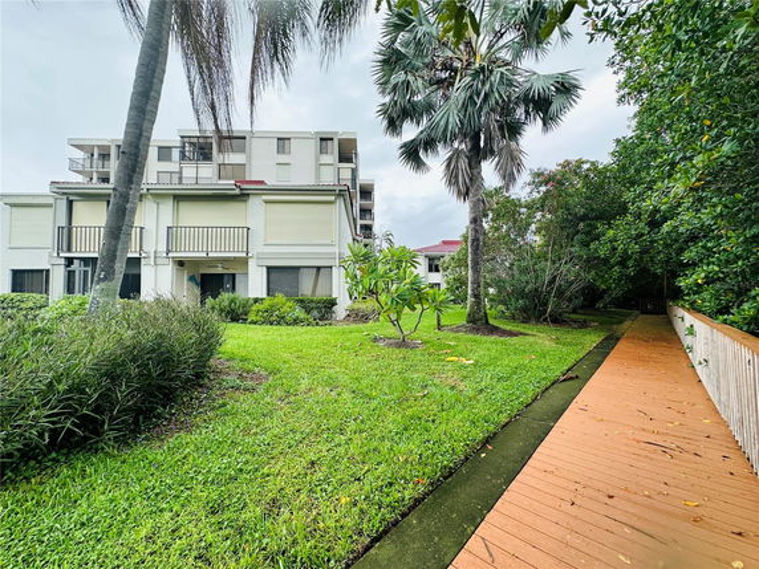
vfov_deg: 85.7
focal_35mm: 14
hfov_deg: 102.1
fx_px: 307
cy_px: 284
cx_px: 380
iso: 40
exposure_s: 1/337
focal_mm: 2.22
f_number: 2.2
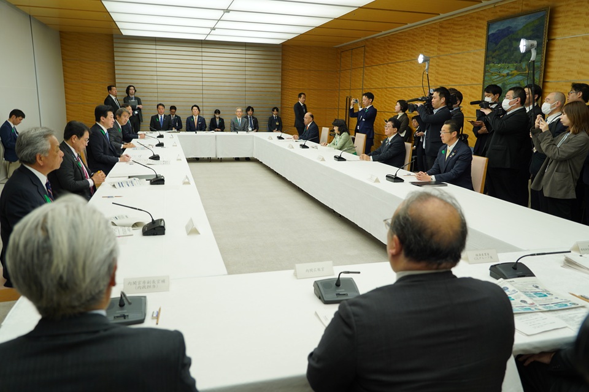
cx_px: 294
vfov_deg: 47.9
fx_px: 442
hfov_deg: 67.4
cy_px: 196
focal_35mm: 27
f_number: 4
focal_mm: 27
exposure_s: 1/30
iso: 125
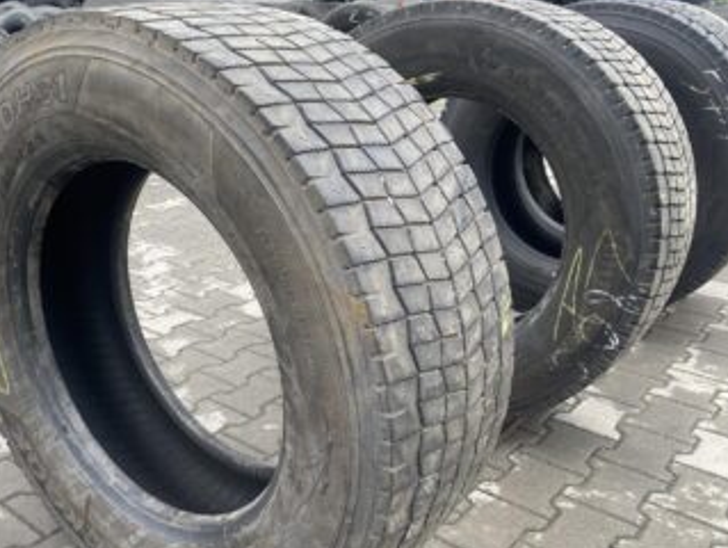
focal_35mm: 35
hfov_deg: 51.8
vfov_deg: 40.5
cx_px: 253
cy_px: 344
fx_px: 737
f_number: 1.8
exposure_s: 1/169
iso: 32
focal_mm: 4.25
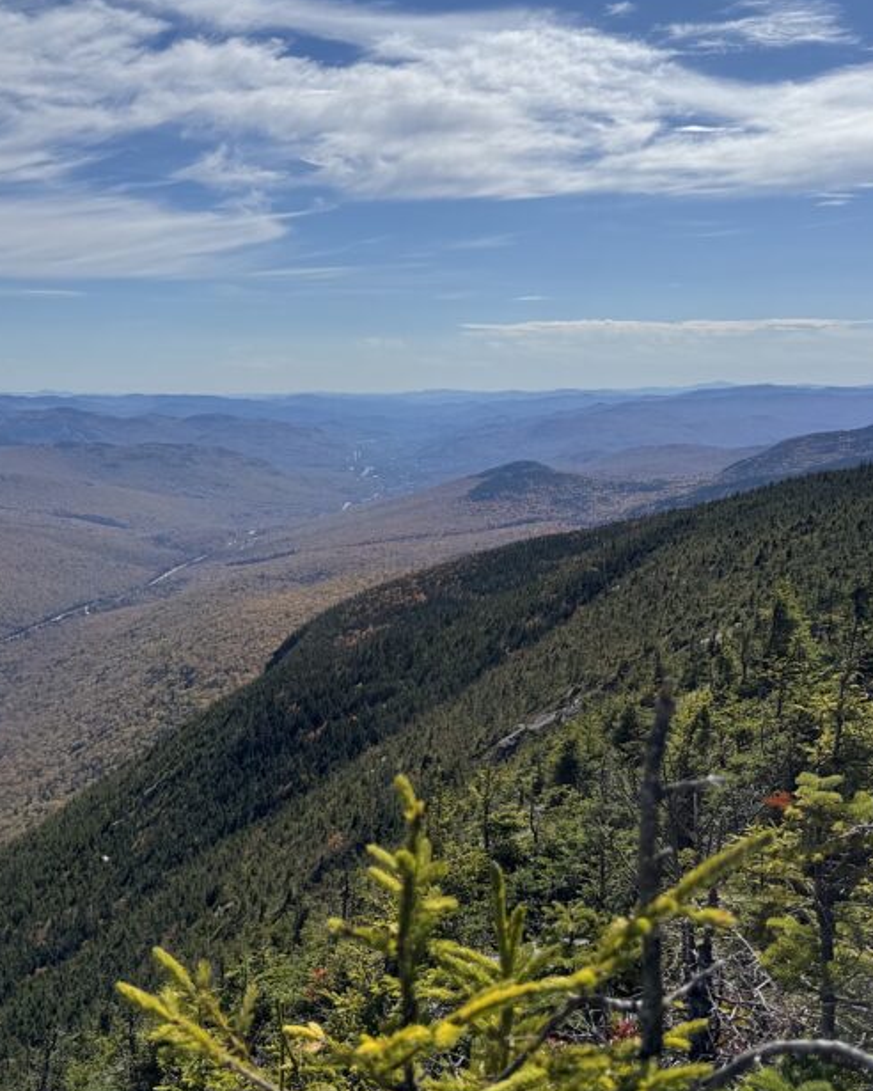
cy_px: 486
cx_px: 243
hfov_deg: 37.5
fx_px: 1260
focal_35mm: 39
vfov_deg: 46.8
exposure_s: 1/10417
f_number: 1.78
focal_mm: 6.76
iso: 80
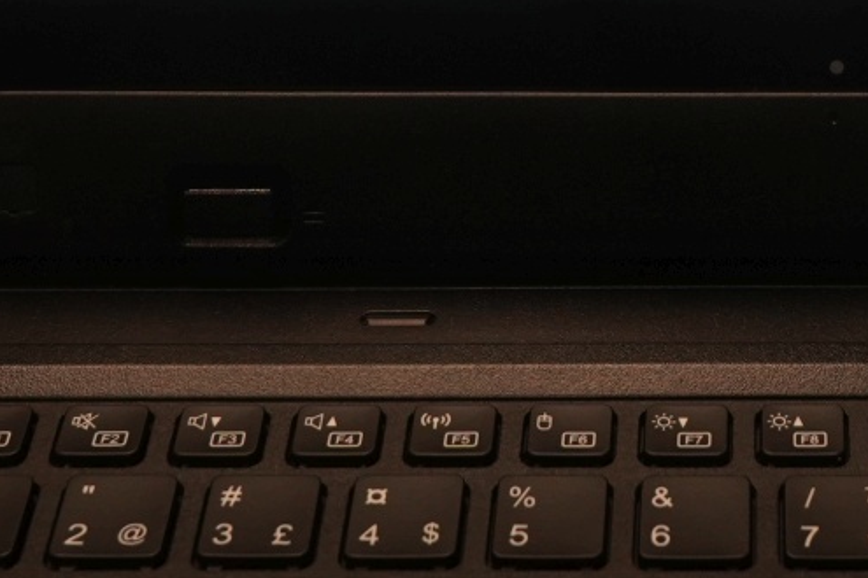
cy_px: -605
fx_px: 2990
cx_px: 808
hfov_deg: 16.3
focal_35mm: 124
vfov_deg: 10.2
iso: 1600
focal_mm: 30
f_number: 7.1
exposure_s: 1/160
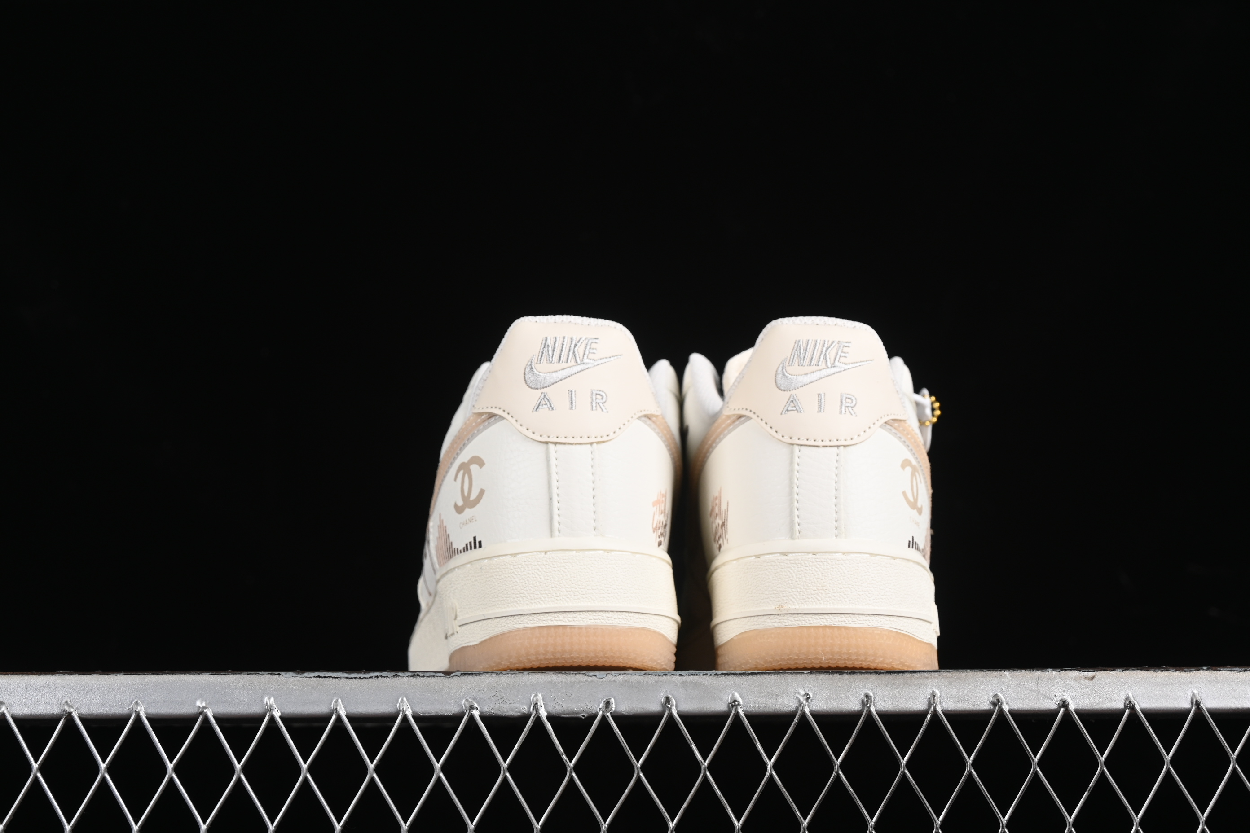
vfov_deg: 18.9
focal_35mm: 72
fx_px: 2500
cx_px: 625
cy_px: 416
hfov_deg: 28.1
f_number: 7.1
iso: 160
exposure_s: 1/160
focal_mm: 48
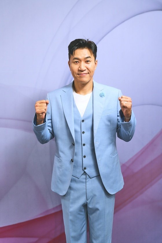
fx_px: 310
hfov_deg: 29.2
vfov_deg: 42.7
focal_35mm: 46
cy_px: 122
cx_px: 81
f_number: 2.8
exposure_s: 1/125
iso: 320
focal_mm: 46
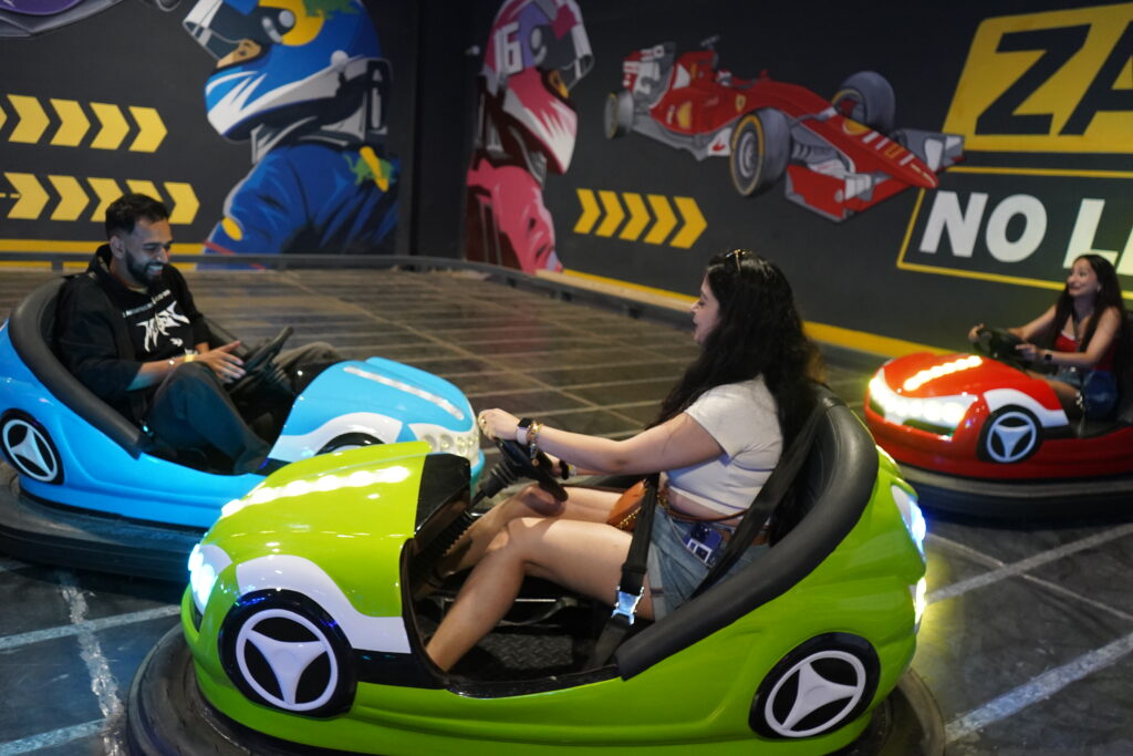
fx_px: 881
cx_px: 566
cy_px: 378
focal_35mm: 28
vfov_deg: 46.4
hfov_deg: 65.5
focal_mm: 28
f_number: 3.5
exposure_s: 1/160
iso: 5000
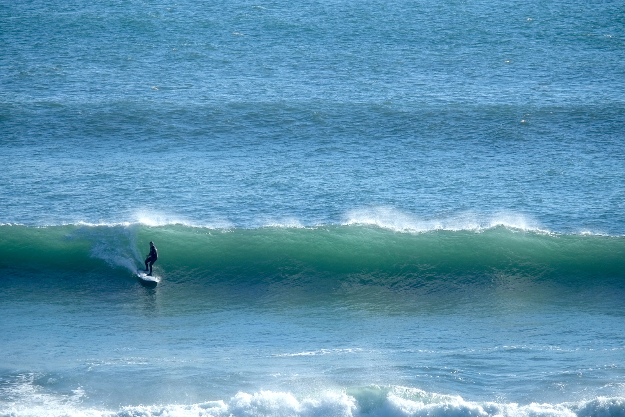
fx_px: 5990
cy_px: 208
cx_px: 312
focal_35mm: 345
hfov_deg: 6.0
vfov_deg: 4.0
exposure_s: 1/1000
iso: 320
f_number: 7.1
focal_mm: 230
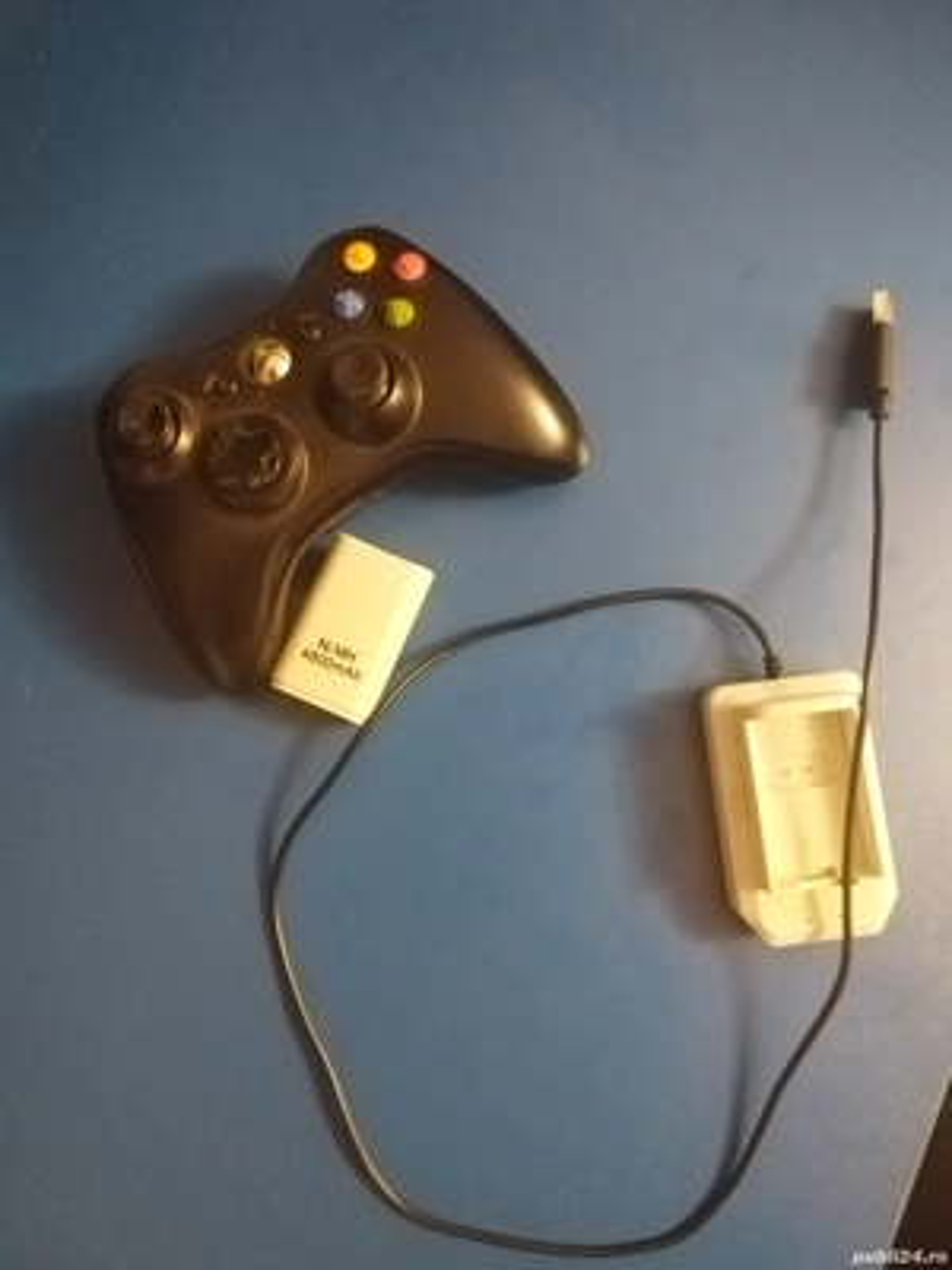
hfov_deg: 53.1
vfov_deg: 67.3
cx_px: 476
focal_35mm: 26
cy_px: 635
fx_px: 953
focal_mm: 6.24
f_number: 1.8
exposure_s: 1/20
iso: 4628
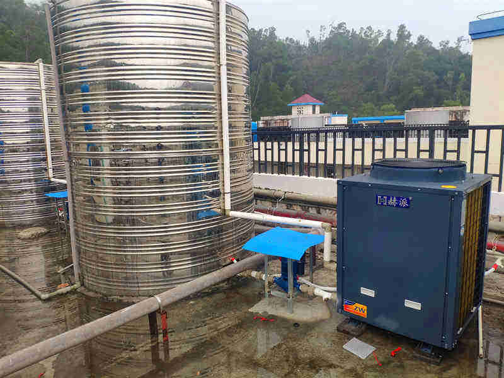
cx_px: 252
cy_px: 189
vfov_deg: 63.4
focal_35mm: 21
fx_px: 306
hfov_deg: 79.0
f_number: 1.8
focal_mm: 4.22
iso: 100
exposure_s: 1/229
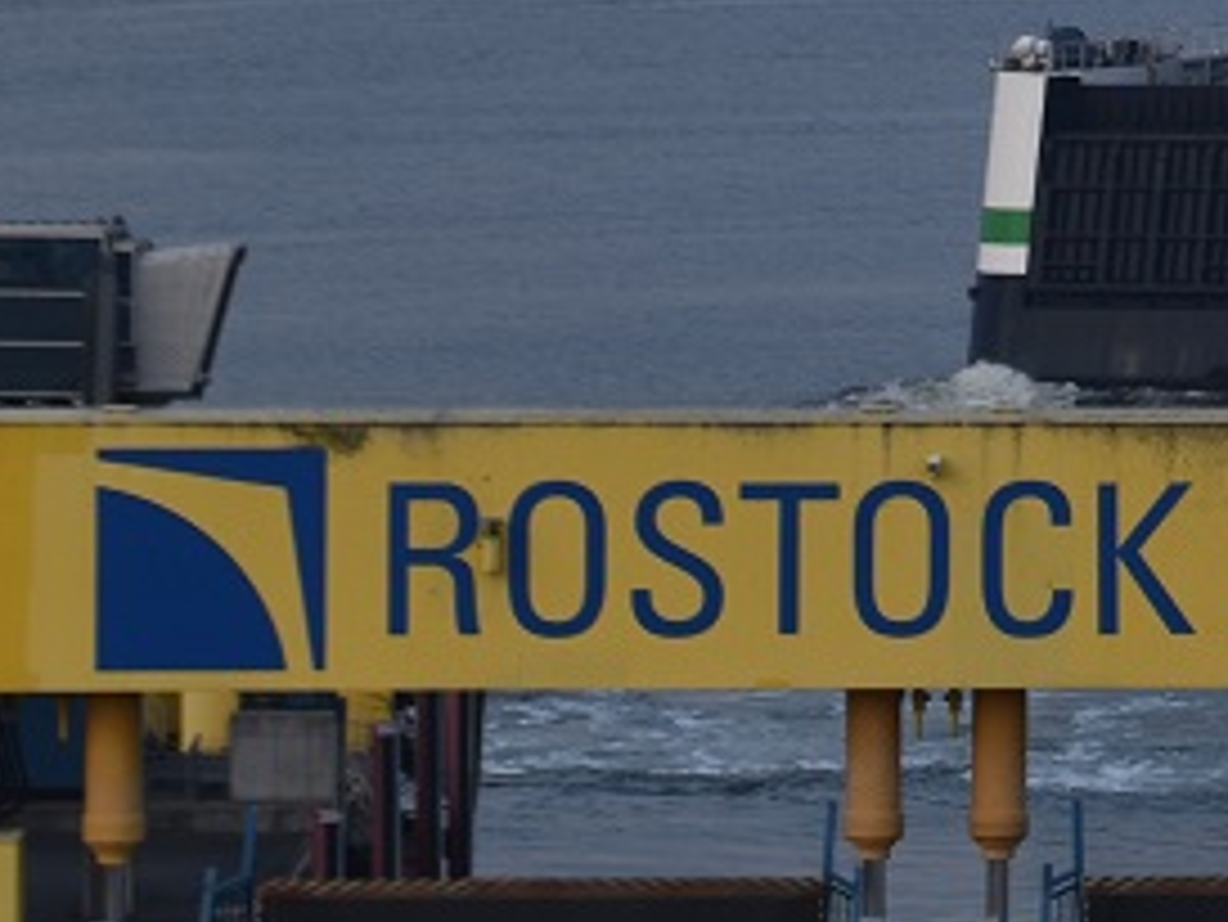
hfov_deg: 5.2
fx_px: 13415
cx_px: 1660
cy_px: -144
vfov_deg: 3.9
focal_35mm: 378
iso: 200
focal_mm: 70
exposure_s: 1/250
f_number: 8
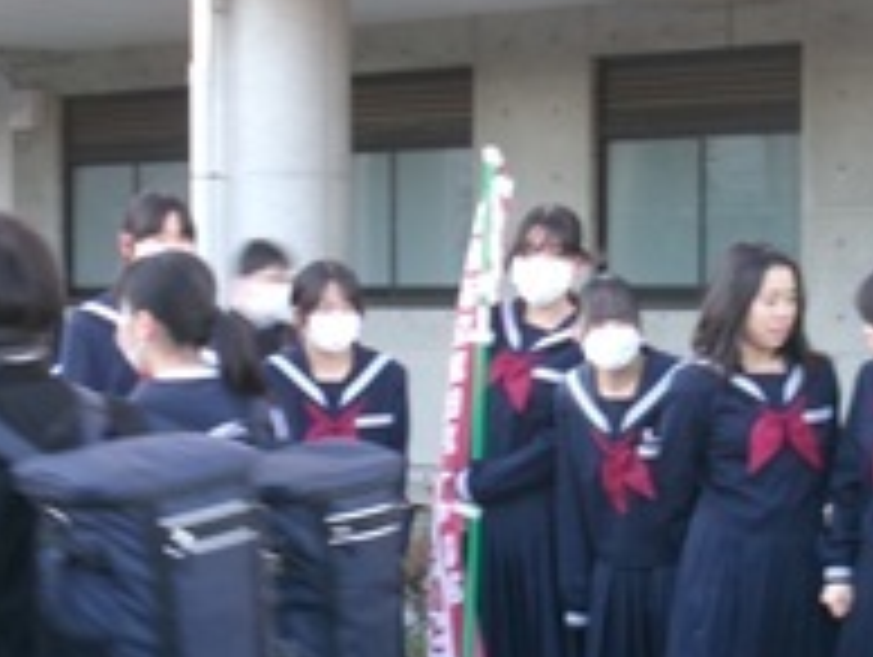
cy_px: 468
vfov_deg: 11.3
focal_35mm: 131
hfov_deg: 15.0
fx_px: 3308
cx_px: 472
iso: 151
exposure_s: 1/34
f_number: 4.9
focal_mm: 9.5
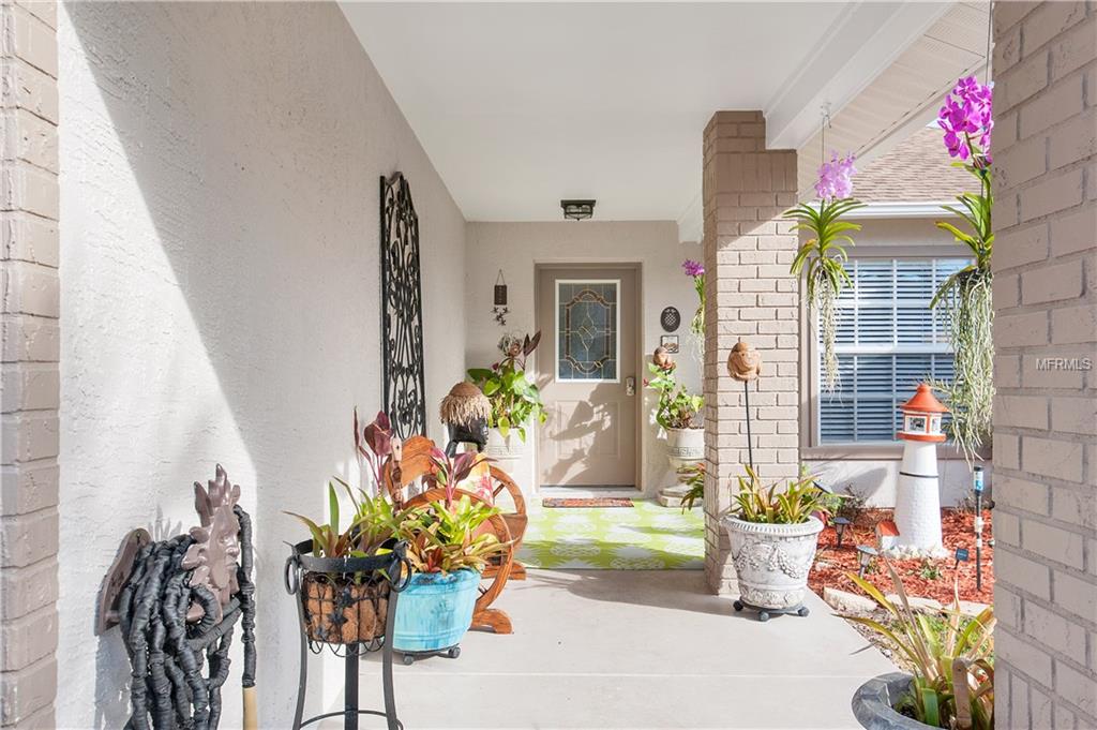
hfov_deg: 62.0
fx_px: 913
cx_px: 548
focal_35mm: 30
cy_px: 365
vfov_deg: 43.5
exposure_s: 1/320
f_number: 8
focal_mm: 30
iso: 320
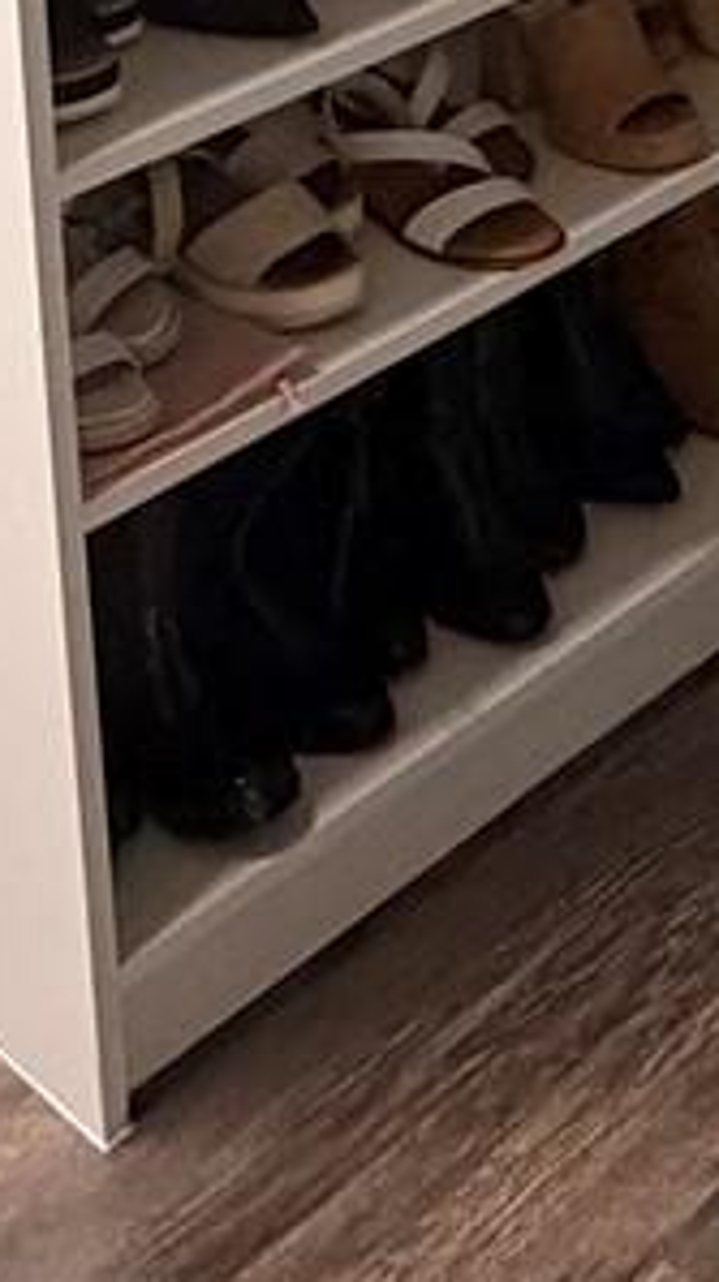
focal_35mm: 82
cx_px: 801
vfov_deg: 21.3
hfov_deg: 14.3
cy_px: -701
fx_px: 2787
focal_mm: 2.22
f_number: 2.2
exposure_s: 1/60
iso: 320
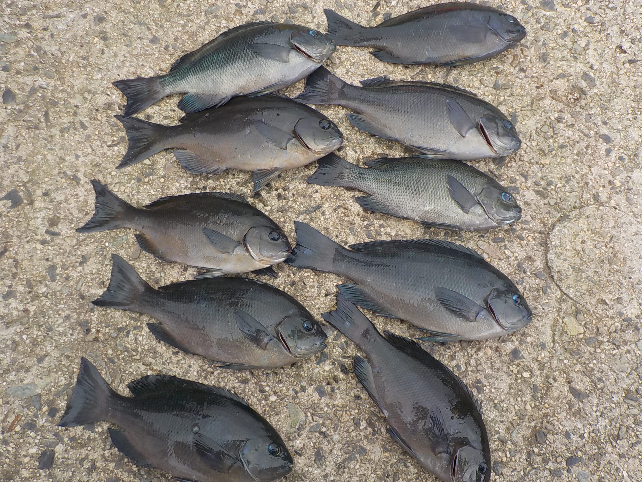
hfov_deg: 60.0
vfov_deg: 46.8
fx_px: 556
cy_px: 241
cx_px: 321
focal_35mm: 30
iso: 125
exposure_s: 1/250
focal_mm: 4.1
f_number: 3.3
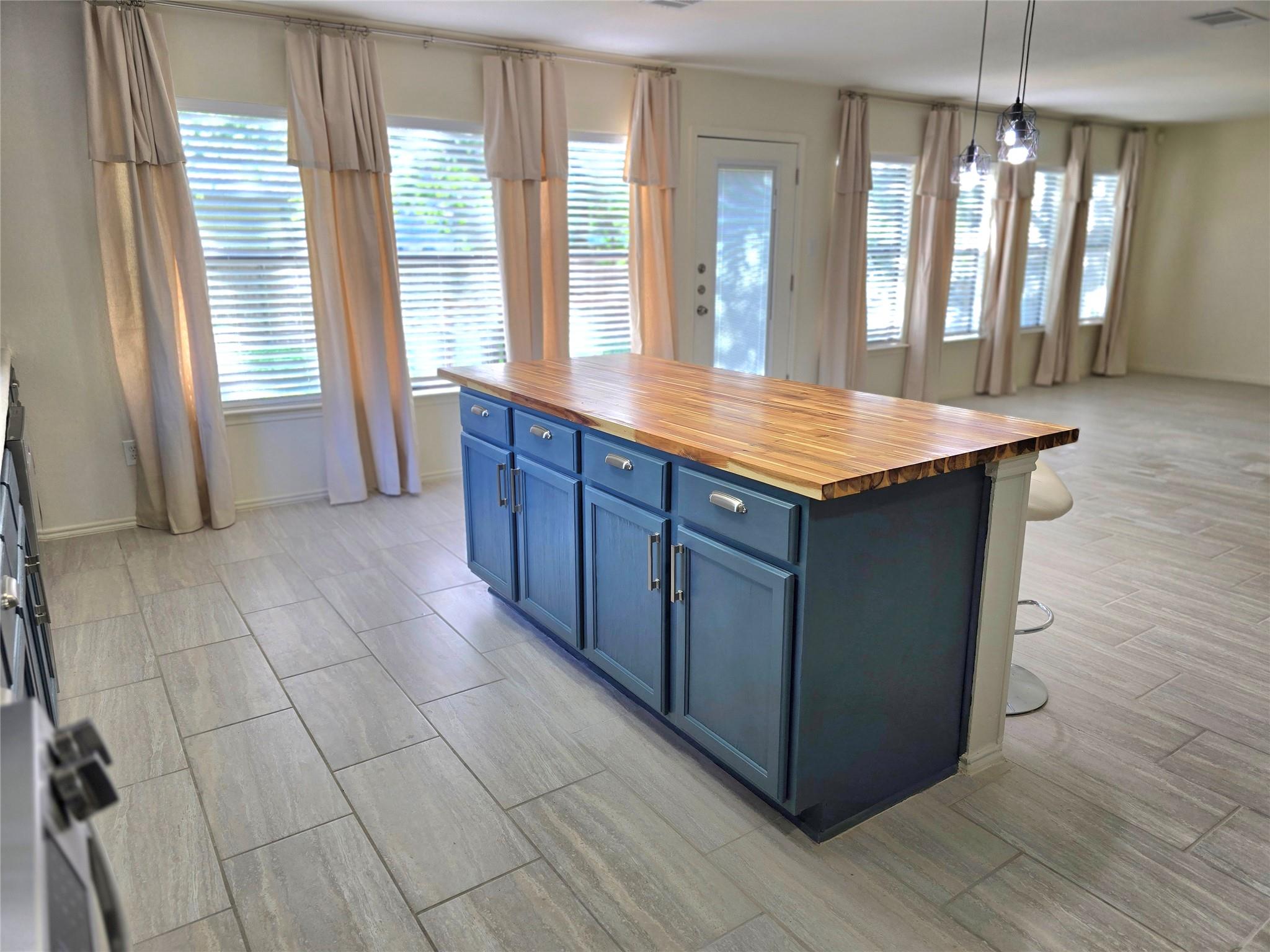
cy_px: 476
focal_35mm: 23
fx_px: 844
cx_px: 635
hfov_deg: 73.9
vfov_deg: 58.9
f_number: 1.7
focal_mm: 6.3
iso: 50
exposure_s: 1/120
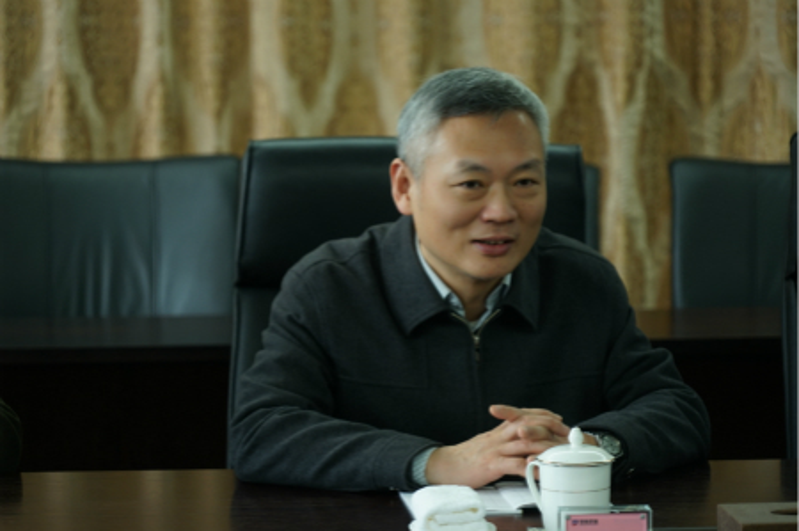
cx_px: 400
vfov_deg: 8.4
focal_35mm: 163
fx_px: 3614
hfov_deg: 12.6
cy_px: 266
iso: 400
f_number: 6.3
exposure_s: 1/15
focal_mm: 163
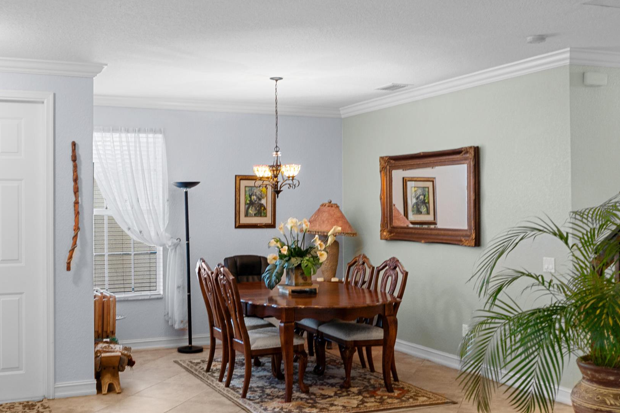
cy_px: 251
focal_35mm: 38
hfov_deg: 50.2
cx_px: 232
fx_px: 654
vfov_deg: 34.9
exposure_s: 1/1.25
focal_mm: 20
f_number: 8
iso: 100
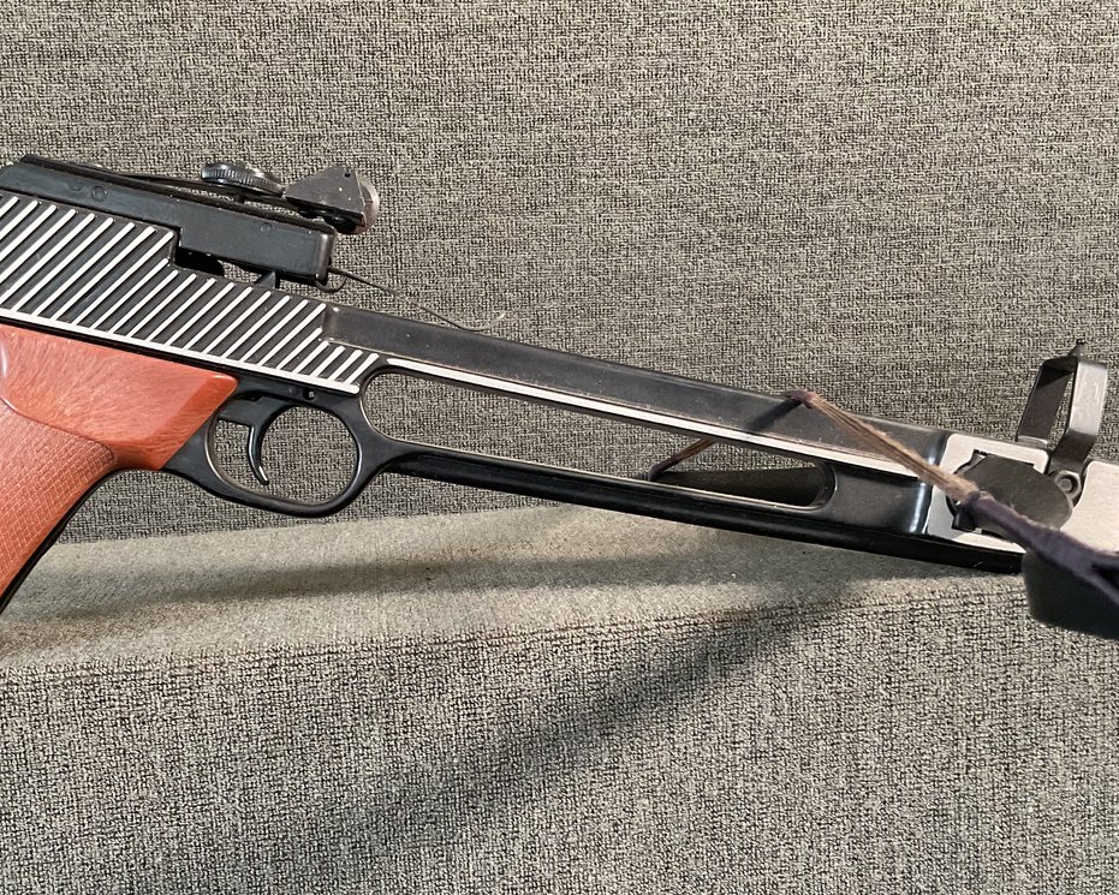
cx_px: 504
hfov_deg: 40.3
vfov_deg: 32.6
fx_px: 1524
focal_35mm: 46
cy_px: 560
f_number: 1.8
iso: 200
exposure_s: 1/60
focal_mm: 3
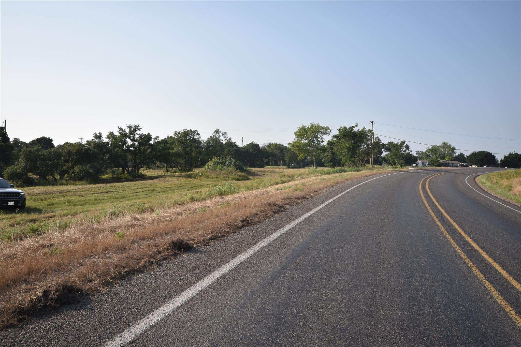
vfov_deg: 43.6
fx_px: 434
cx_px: 260
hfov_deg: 61.9
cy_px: 174
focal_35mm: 30
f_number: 8
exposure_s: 1/200
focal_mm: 20
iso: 100
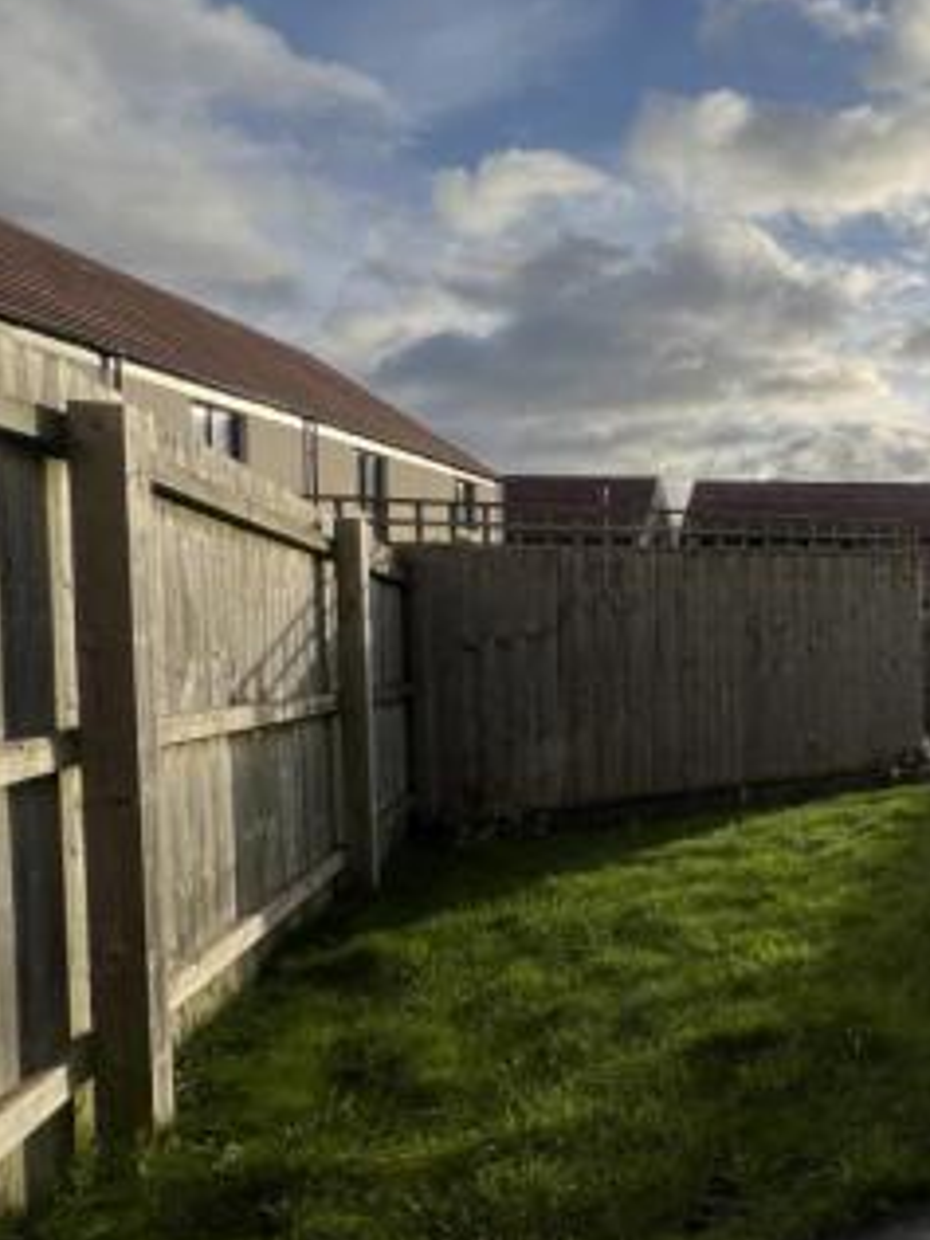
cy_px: 630
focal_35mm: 24
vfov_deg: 71.6
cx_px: 1073
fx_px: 860
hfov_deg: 41.8
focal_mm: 1.57
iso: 32
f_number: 1.8
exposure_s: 1/1672
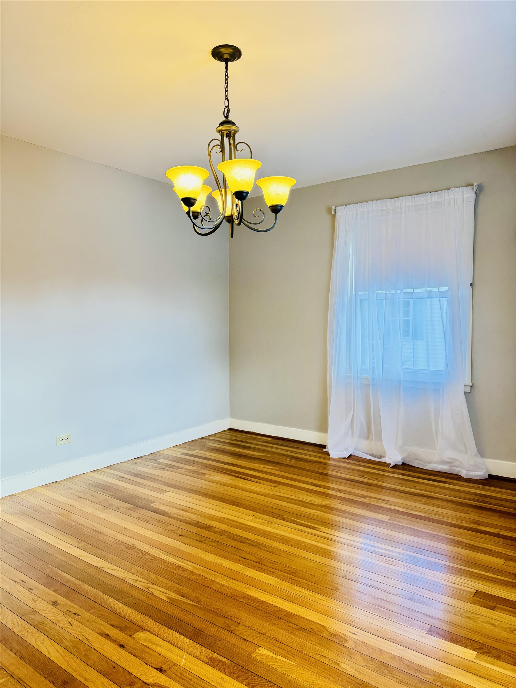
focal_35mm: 24
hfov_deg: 56.8
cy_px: 344
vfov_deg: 71.6
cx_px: 258
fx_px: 477
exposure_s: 1/120
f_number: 1.78
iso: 160
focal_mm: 6.76
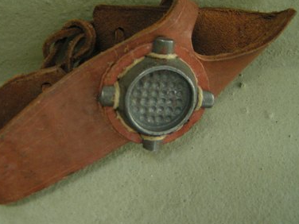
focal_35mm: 50
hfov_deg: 37.9
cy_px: 101
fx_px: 432
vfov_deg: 29.1
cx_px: 112
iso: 100
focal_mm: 5.8
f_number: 2.8
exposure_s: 1/40
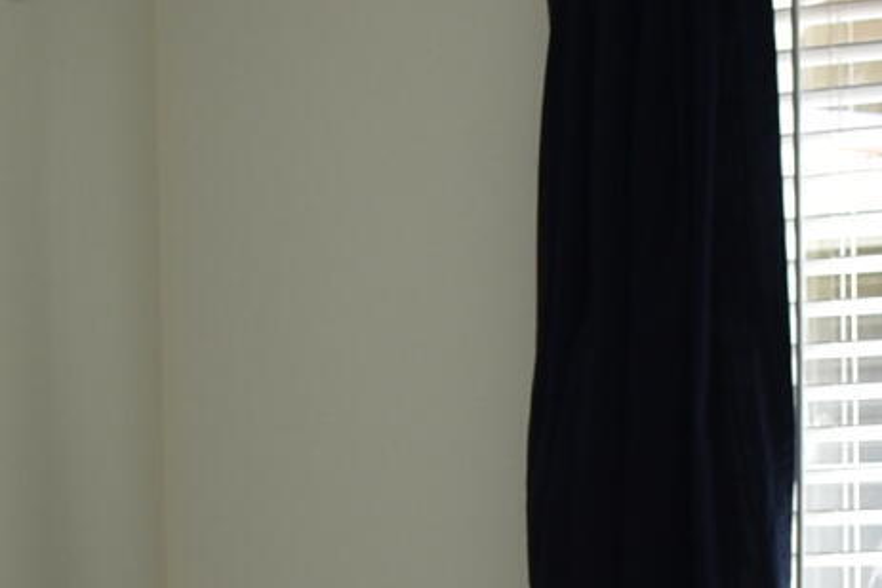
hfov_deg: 11.6
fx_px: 4289
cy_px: 928
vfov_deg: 7.7
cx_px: -23
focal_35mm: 175
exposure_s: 1/100
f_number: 3.5
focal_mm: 18
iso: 100
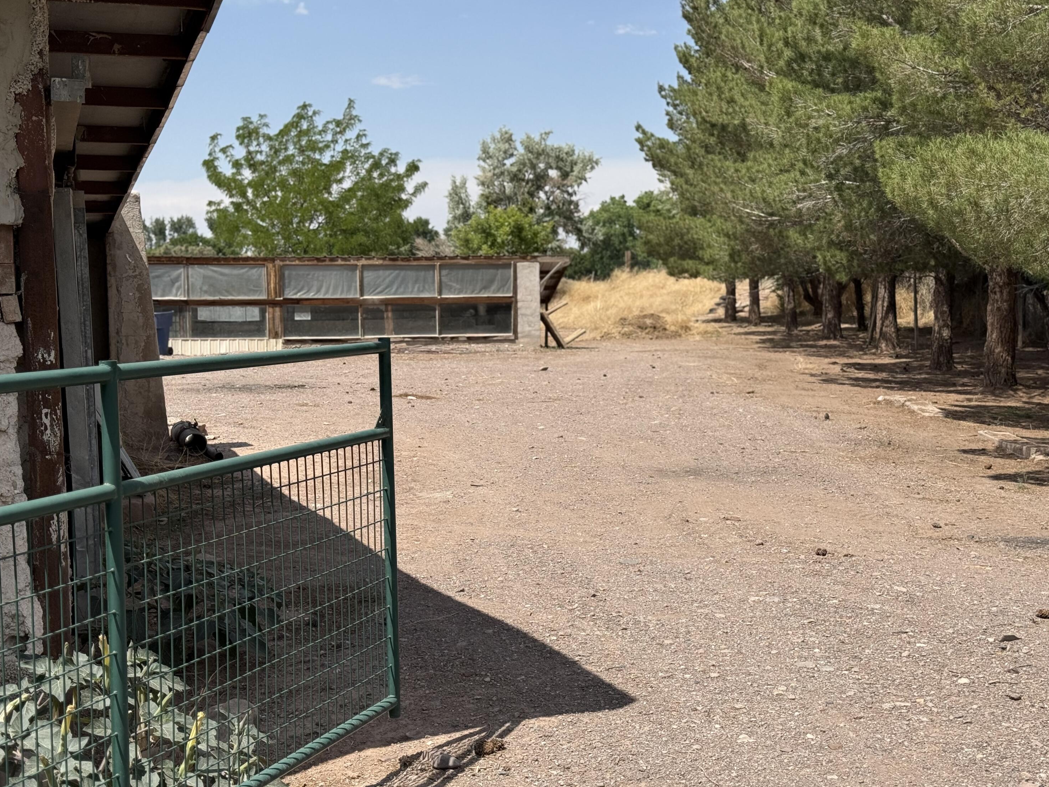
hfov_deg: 38.9
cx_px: 526
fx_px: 1485
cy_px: 401
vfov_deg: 29.7
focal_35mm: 49
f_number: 1.78
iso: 64
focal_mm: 6.76
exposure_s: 1/5587
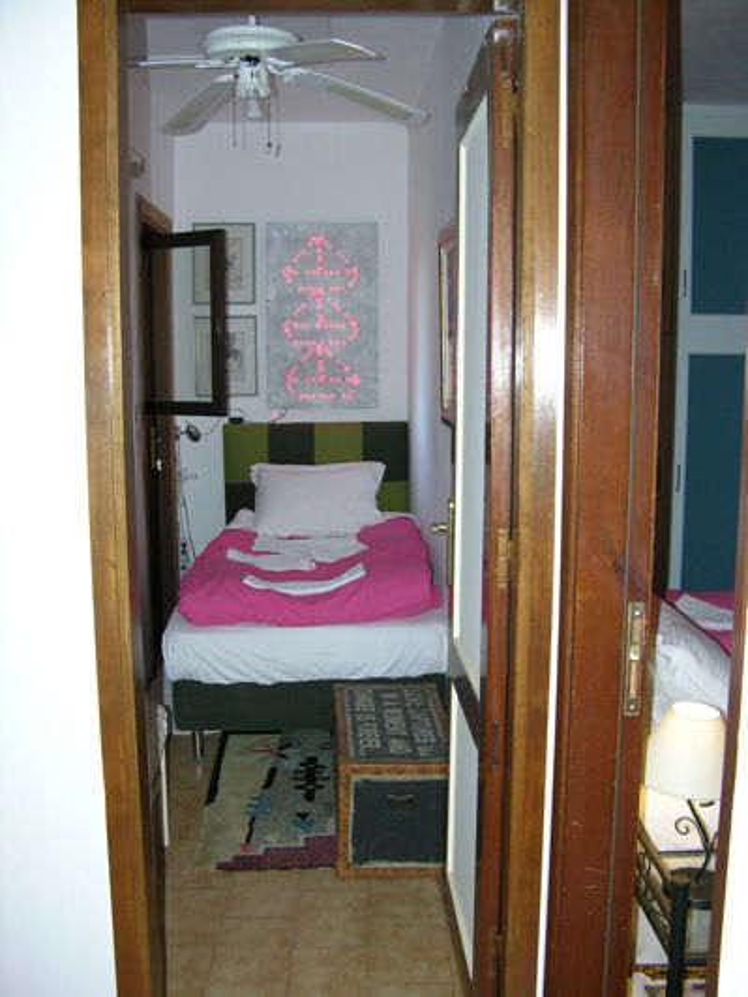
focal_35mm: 35
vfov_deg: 52.6
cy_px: 498
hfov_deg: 40.7
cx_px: 374
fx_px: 1008
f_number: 2.8
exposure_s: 1/60.1
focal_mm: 8.9
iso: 200
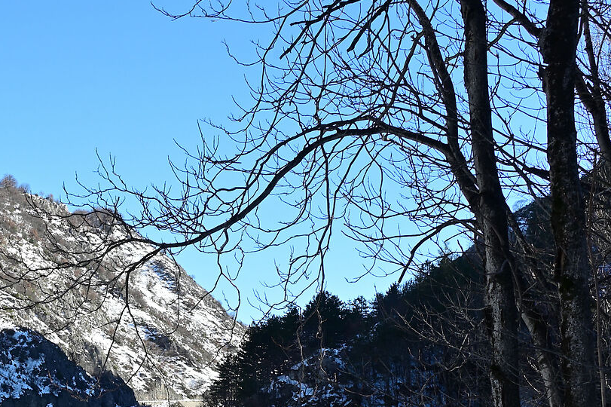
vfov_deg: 18.7
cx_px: 118
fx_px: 1204
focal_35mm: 71
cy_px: 395
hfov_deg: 27.9
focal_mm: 24
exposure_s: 1/60
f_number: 13
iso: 100
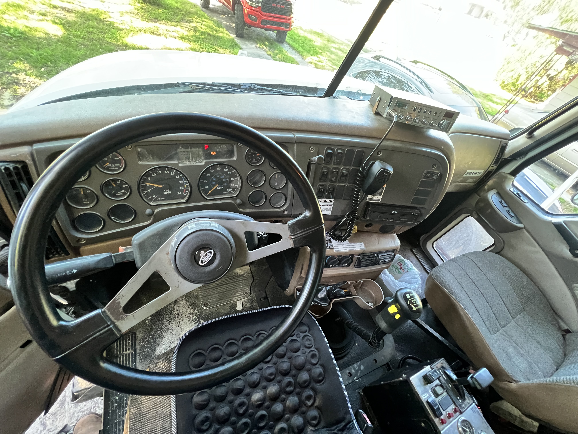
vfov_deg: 89.9
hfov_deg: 106.2
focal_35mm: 13
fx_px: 217
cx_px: 289
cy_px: 217
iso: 500
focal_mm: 1.57
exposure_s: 1/60
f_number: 1.8
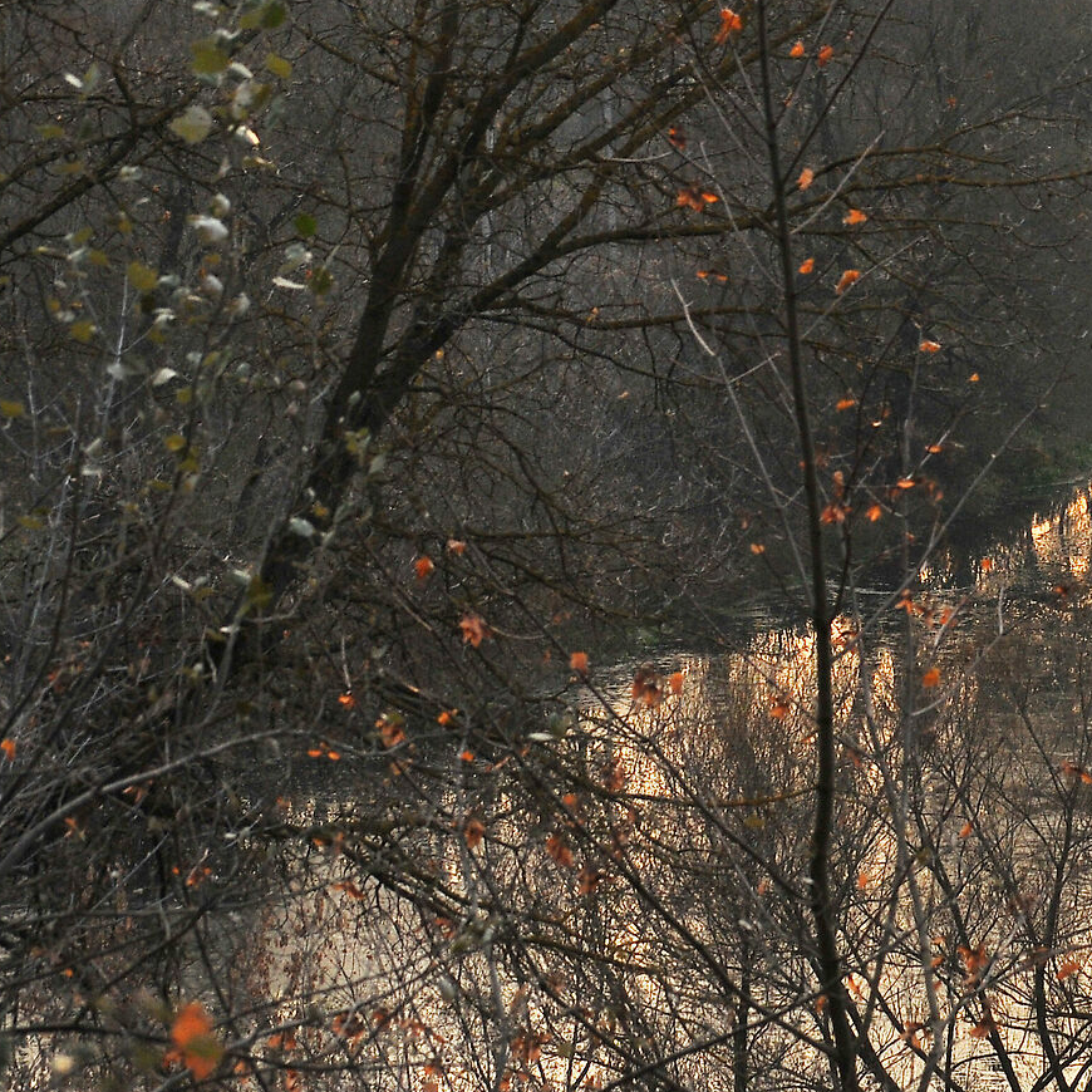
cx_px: 1076
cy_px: 633
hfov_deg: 9.0
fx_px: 6894
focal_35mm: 193
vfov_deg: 9.1
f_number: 7.1
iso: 320
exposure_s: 1/320
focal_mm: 55
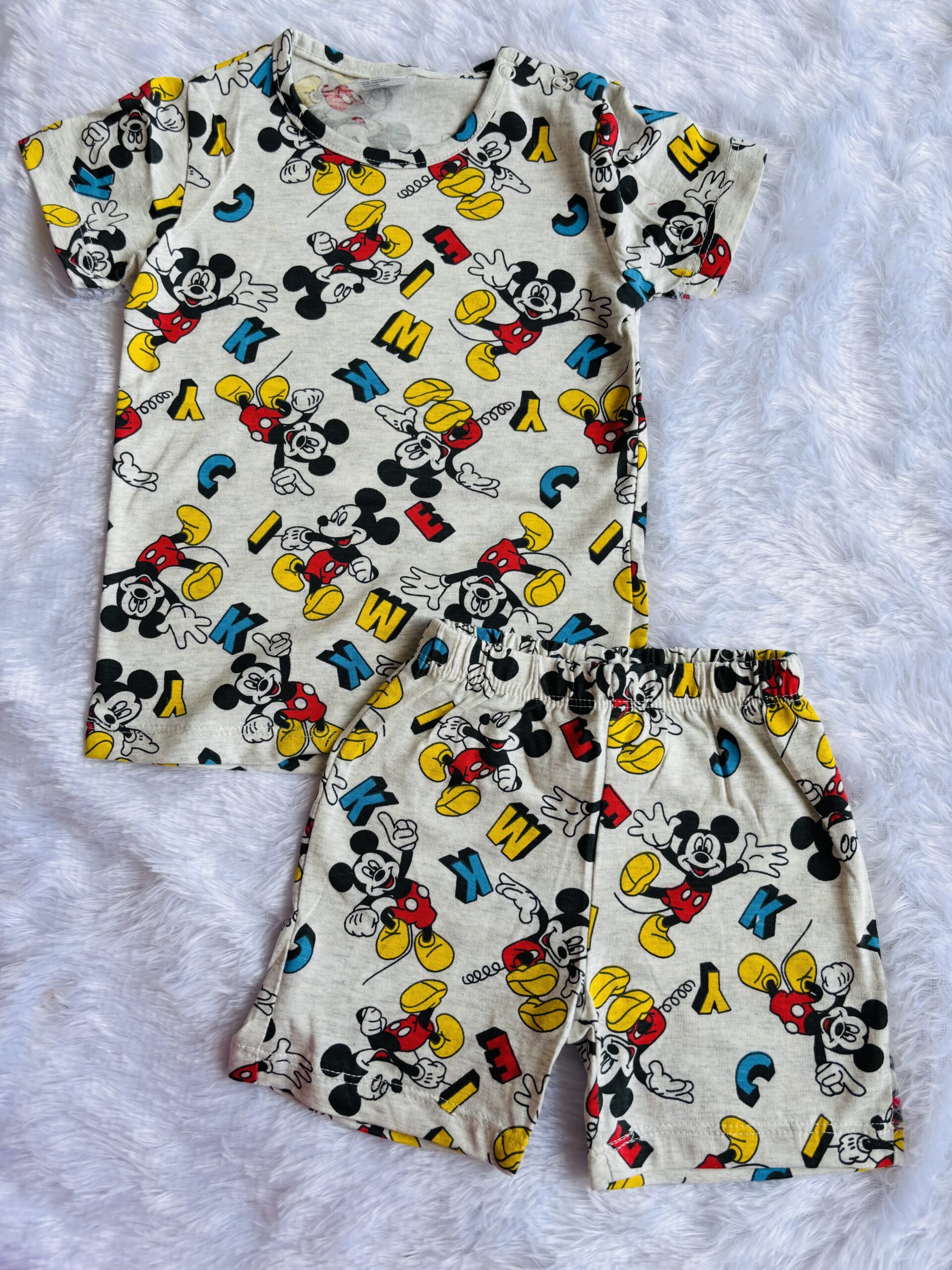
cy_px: 635
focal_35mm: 26
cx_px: 476
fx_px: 953
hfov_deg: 53.1
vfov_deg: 67.3
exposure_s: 1/439
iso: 50
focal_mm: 5.96
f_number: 1.6
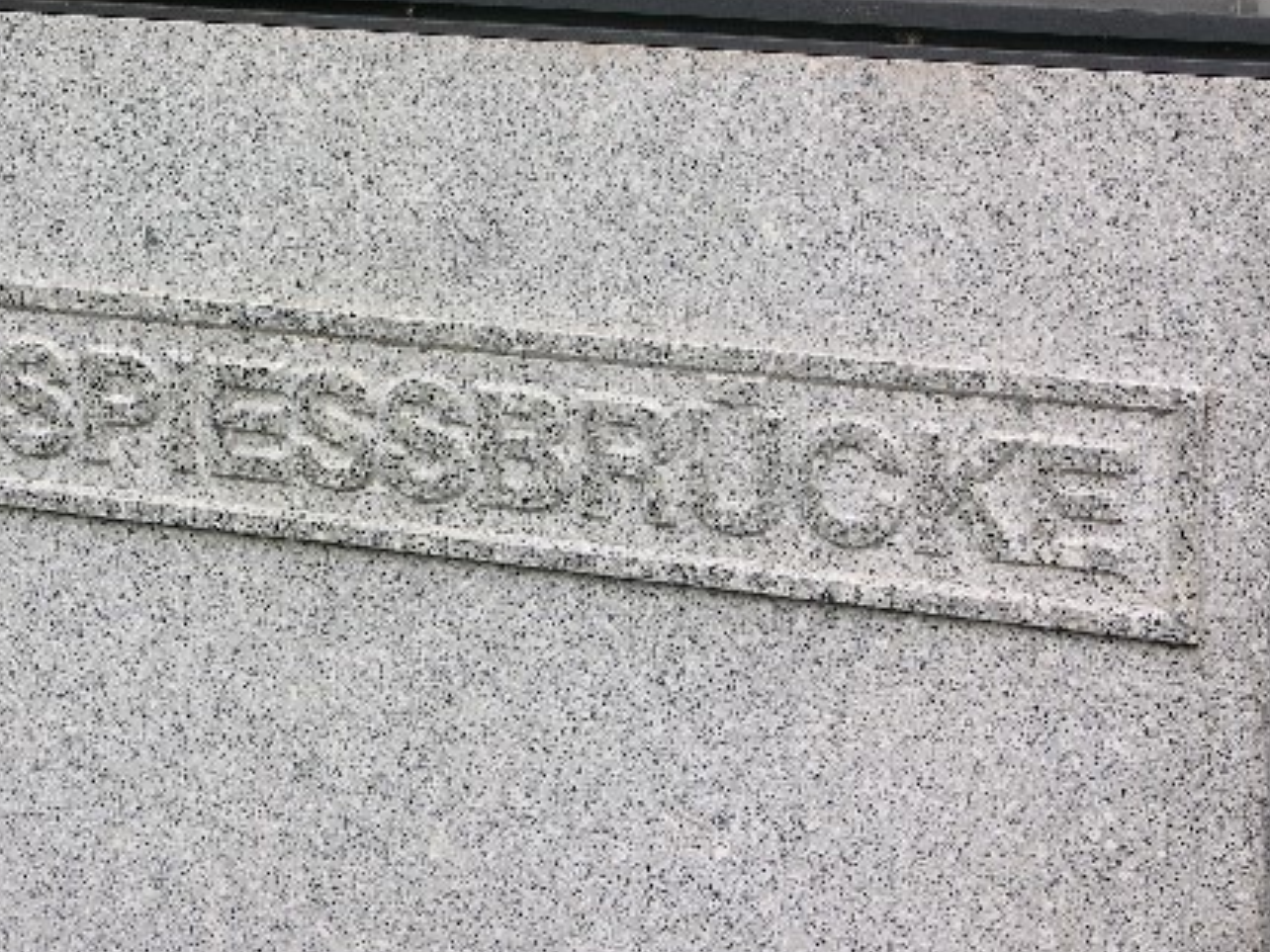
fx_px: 3926
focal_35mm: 107
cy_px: 371
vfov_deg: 13.8
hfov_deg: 18.4
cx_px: 634
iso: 50
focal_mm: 19.9
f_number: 6.1
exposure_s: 1/95.9
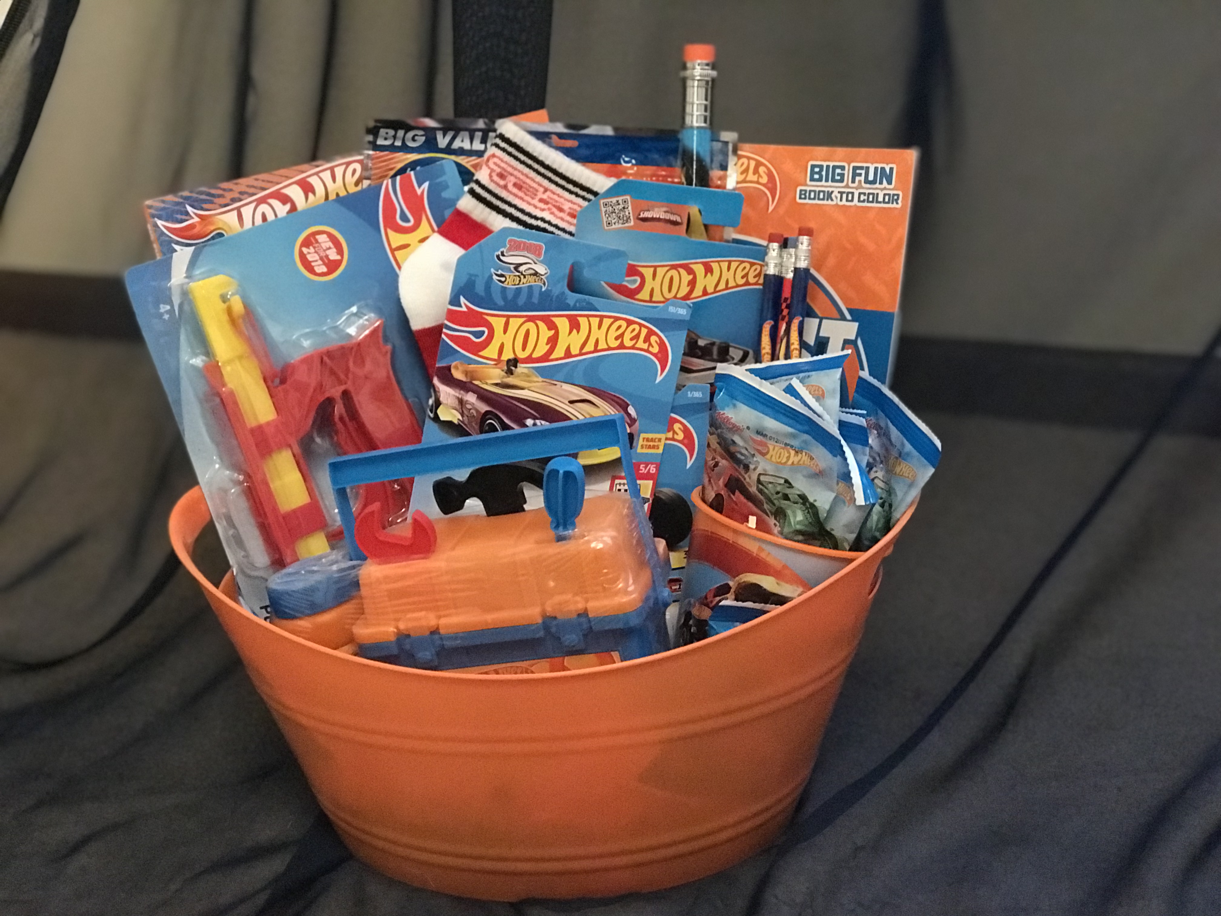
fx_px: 2011
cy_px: 458
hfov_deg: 33.8
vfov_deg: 25.7
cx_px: 610
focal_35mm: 57
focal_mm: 6.6
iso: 1250
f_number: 2.8
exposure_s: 1/60
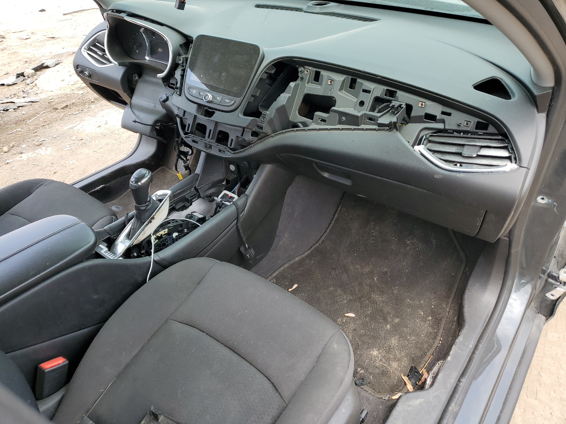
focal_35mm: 26
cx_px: 283
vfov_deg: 53.1
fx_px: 425
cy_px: 212
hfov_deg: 67.3
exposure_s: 1/476
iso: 50
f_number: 1.5
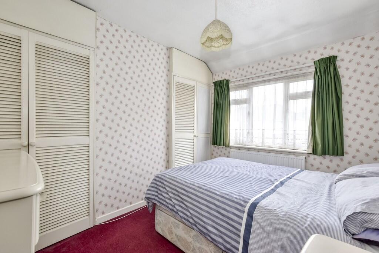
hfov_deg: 100.4
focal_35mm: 15
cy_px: 126
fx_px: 158
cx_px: 190
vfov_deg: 77.3
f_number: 8
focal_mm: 10
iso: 640
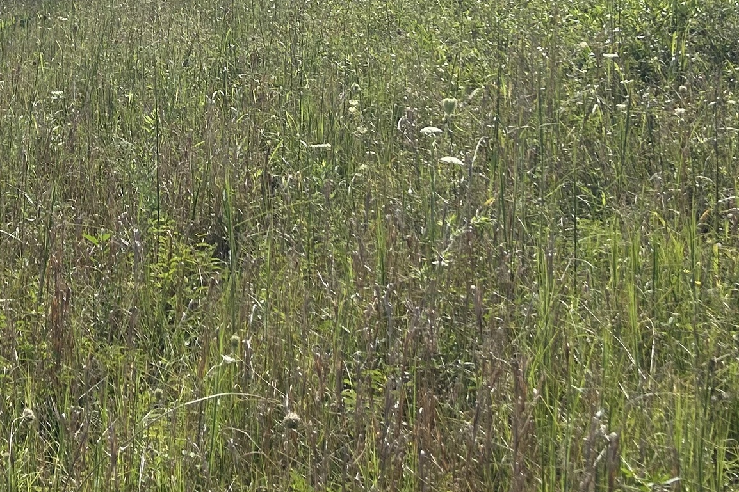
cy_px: -218
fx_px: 1478
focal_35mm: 72
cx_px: 61
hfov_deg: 27.0
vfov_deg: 17.3
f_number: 1.5
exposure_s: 1/7463
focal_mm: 5.7
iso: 50
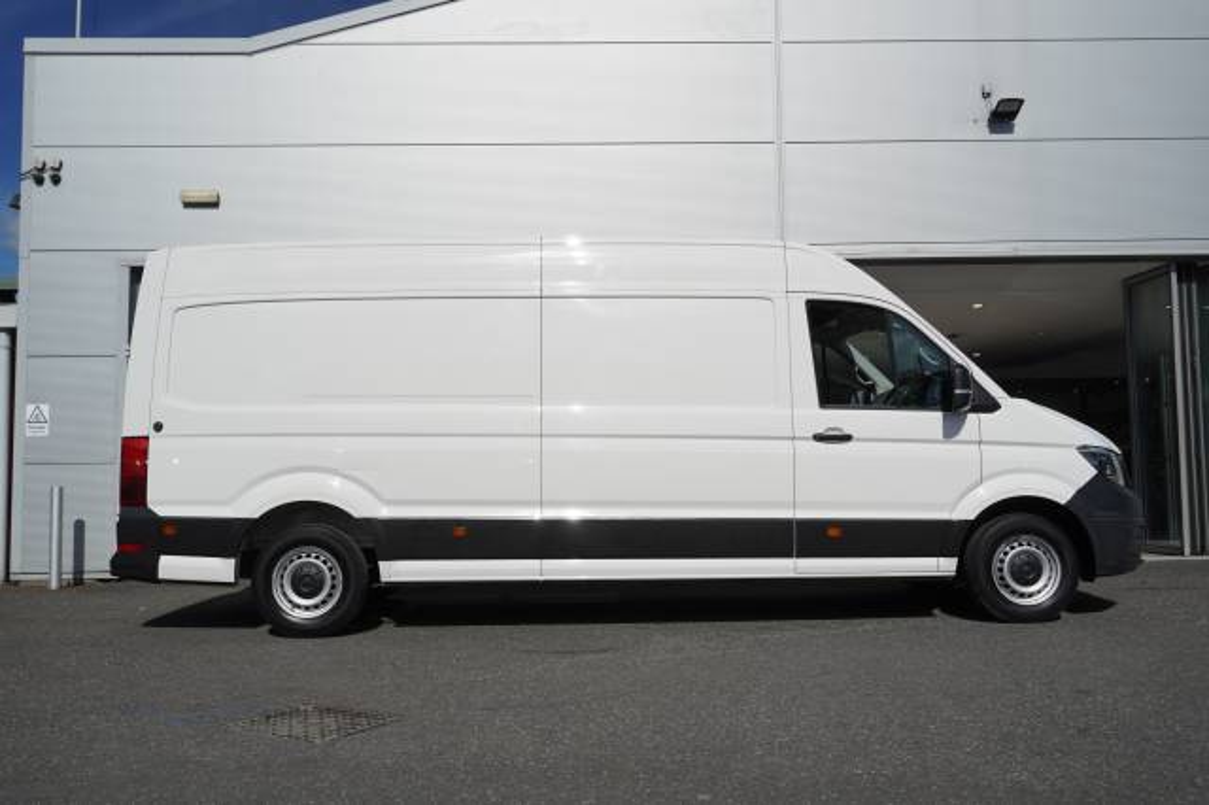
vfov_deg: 43.6
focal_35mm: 30
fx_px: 1007
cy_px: 402
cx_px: 604
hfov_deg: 62.0
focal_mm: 20
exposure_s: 1/500
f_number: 7.1
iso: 100
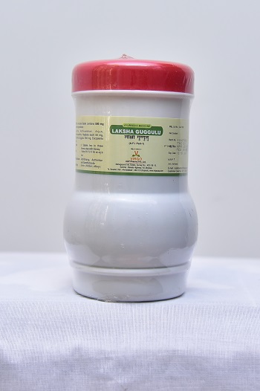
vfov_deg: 39.6
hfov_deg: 27.0
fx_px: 542
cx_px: 130
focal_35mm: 50
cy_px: 196
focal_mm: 50
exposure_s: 1/125
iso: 1250
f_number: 4
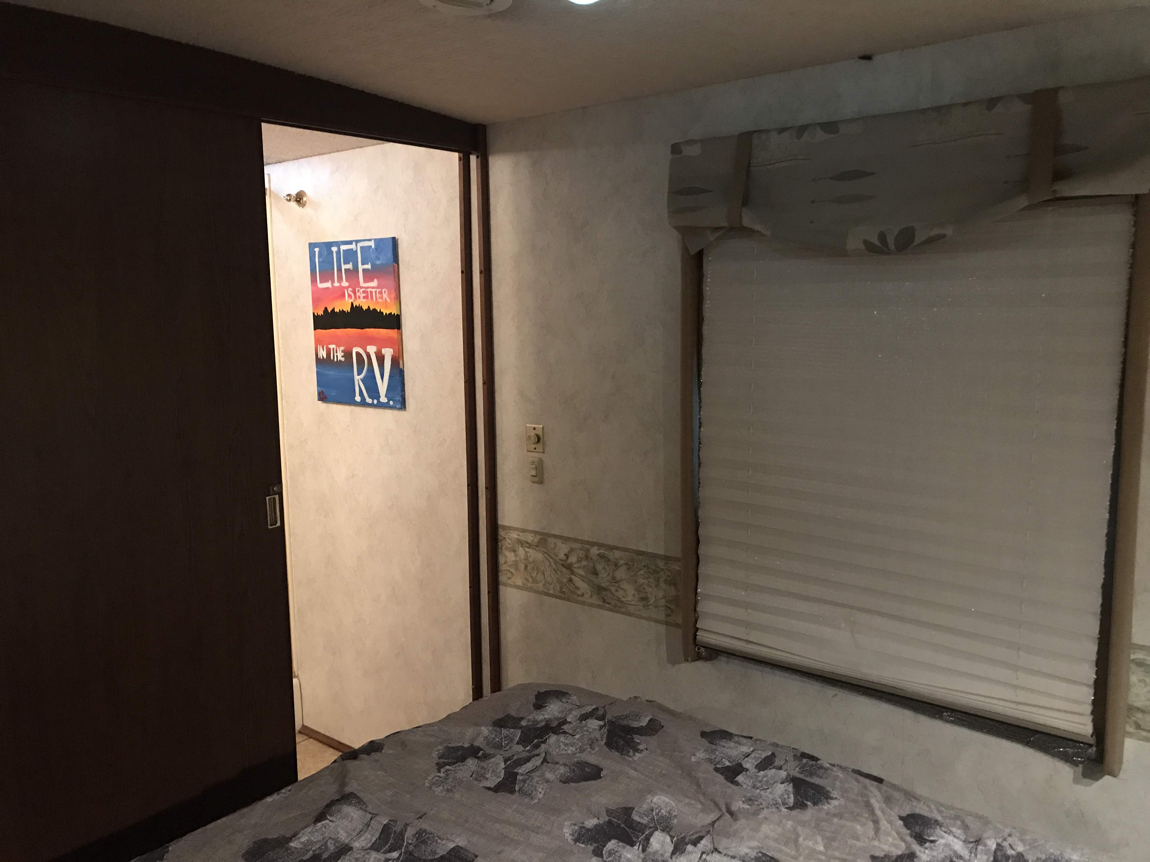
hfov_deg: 63.4
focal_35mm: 28
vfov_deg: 49.7
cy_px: 431
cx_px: 575
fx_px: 930
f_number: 1.8
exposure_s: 1/6
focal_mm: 3.99
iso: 100
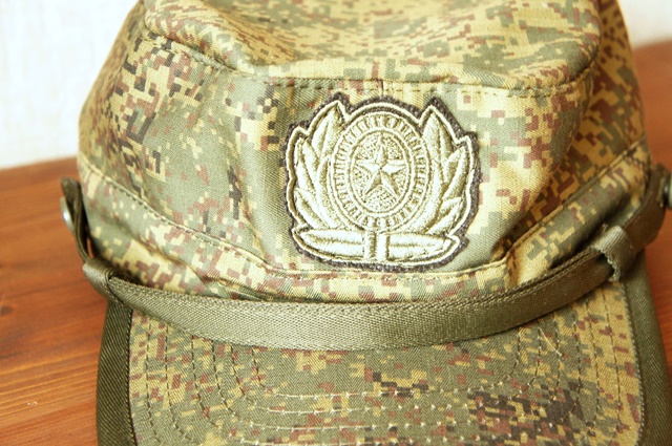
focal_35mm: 66
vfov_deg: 20.6
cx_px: 336
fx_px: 1230
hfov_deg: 30.5
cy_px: 223
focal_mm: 44
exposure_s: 1/30
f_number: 5
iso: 1600
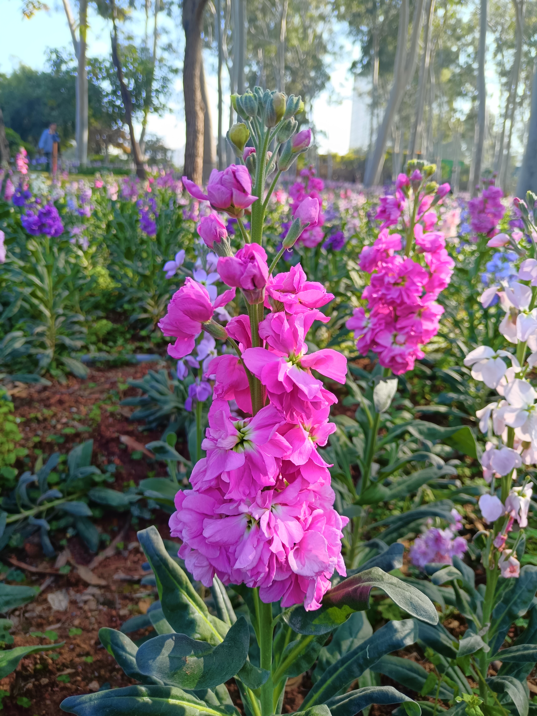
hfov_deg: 53.1
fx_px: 538
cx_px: 268
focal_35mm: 26
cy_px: 358
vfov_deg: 67.3
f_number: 1.8
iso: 118
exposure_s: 1/100
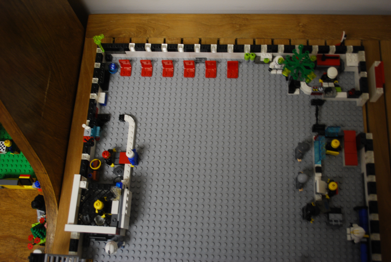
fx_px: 391
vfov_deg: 37.0
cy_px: 131
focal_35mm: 36
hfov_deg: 53.1
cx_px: 196
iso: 360
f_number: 4.2
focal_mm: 24
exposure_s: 1/30
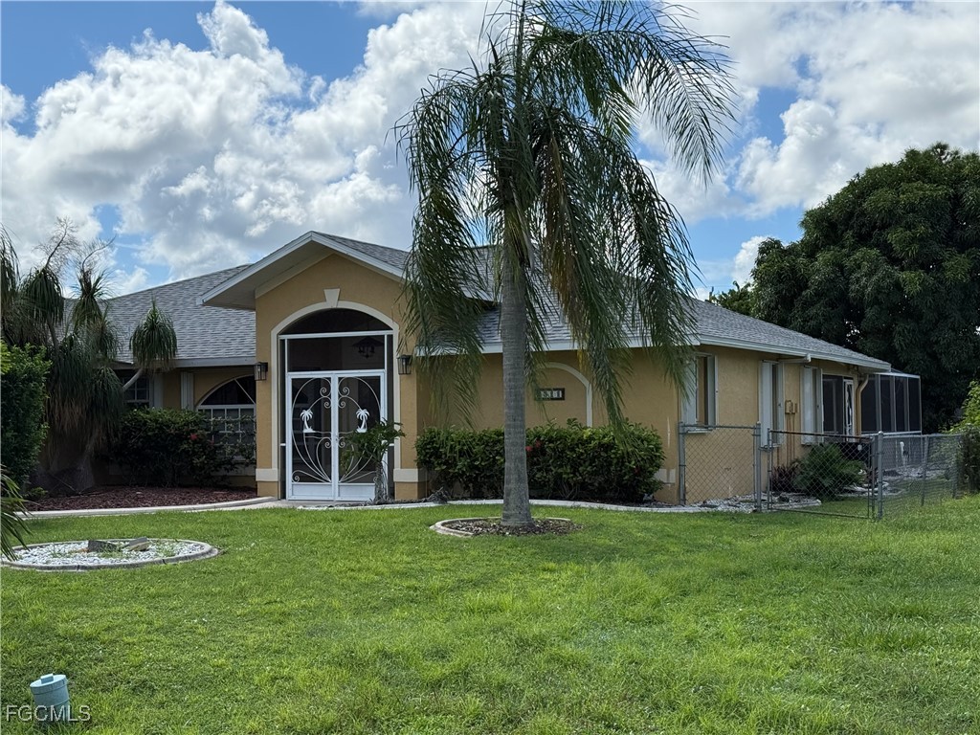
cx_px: 490
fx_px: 1359
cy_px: 368
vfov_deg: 30.3
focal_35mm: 48
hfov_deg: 39.7
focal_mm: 6.76
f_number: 1.78
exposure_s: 1/7143
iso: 100
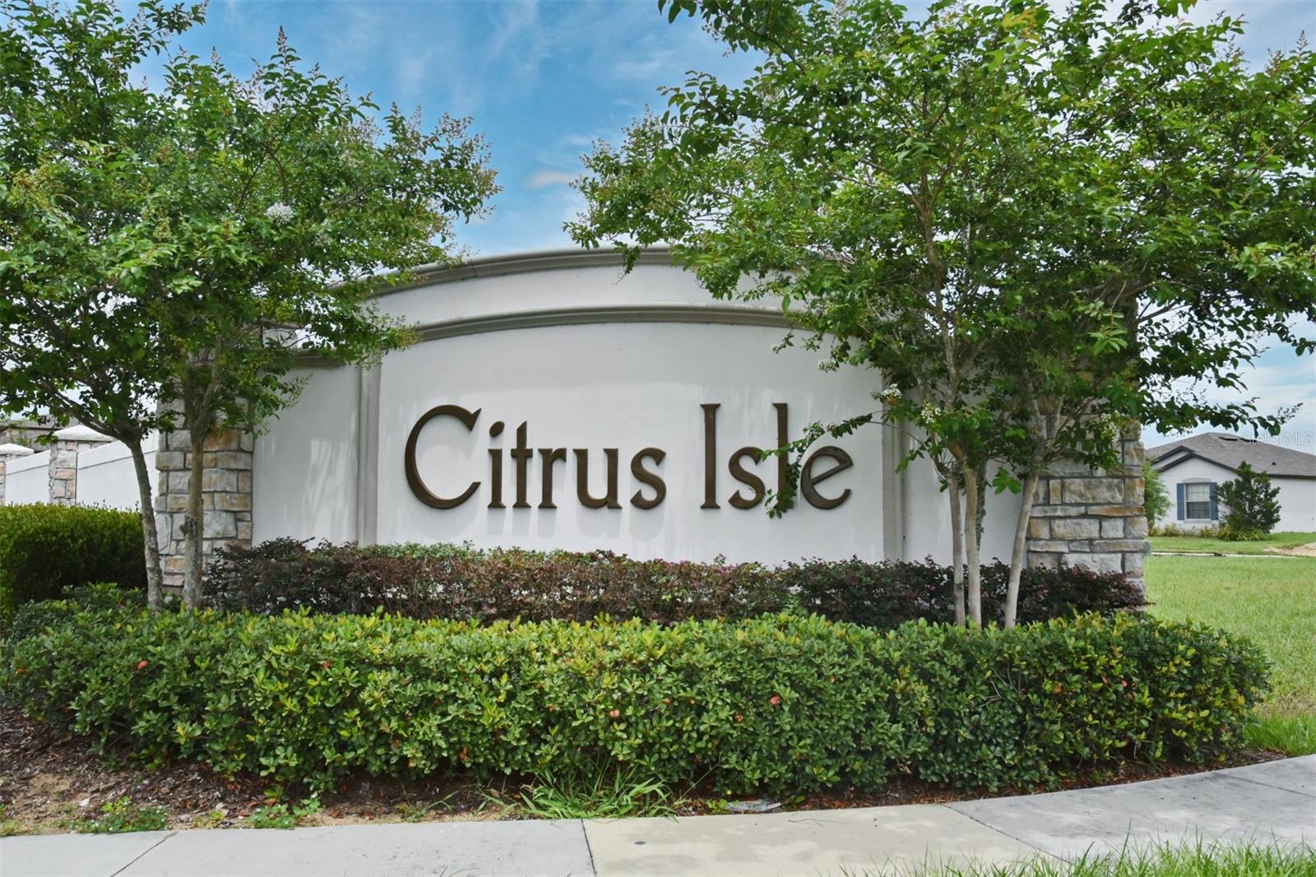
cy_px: 438
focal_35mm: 34
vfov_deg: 38.9
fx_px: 1243
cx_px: 658
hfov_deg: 55.8
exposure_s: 1/1250
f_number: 16
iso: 2000
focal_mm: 34
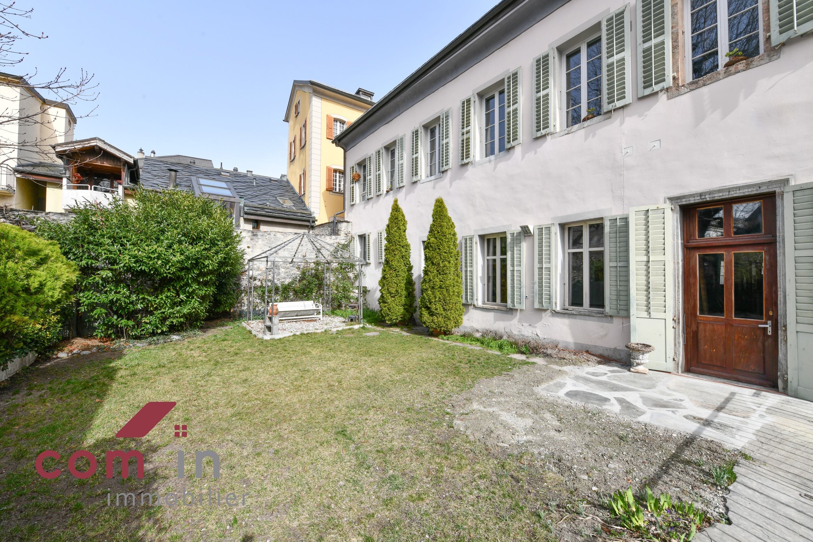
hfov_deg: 104.3
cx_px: 406
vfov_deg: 81.2
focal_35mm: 14
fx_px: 316
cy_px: 271
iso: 200
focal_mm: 14
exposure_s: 1/250
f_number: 13
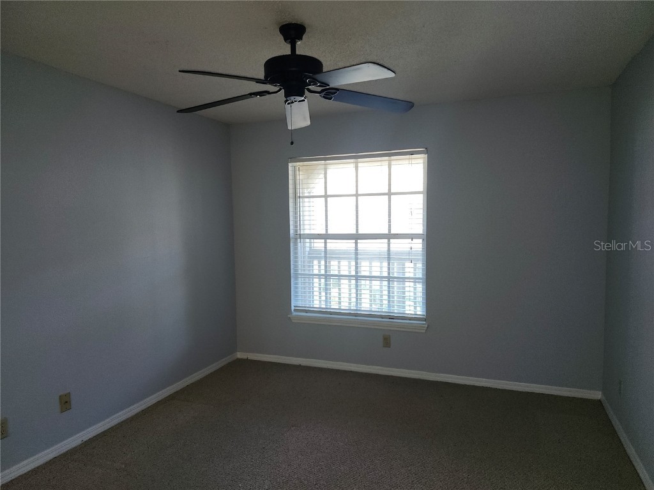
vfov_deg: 58.9
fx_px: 435
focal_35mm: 23
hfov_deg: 73.9
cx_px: 327
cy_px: 245
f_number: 1.8
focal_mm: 5.54
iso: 100
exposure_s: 1/24
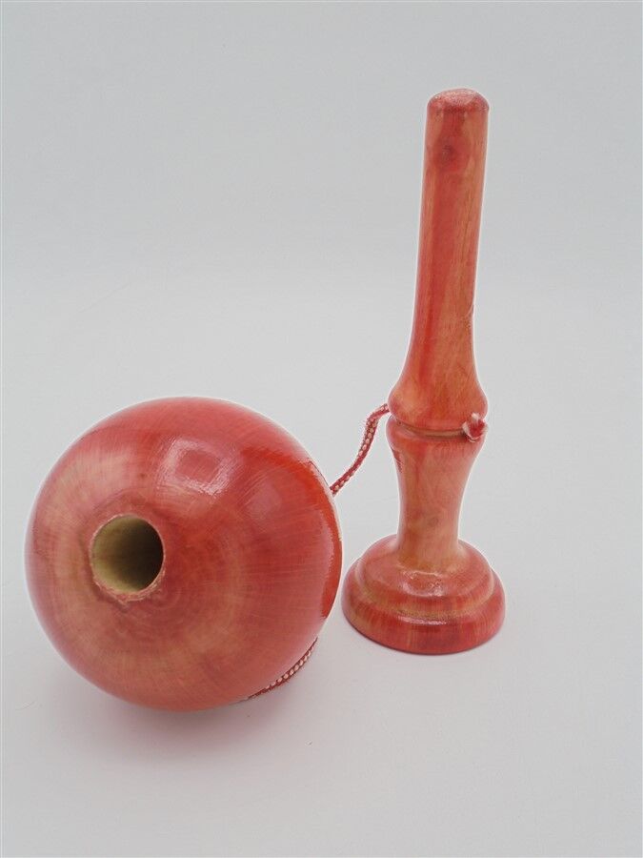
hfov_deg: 37.7
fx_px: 941
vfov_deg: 49.0
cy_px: 429
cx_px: 322
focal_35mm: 38
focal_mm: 6.9
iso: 100
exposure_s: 1/160
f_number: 4.2
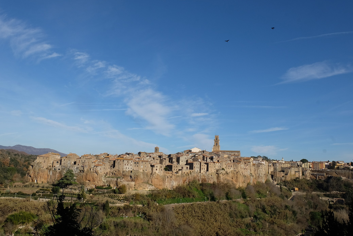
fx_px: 294
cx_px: 166
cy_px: 121
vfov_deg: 43.6
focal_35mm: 30
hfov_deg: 61.9
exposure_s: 1/90
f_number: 20
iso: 320
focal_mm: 17.5
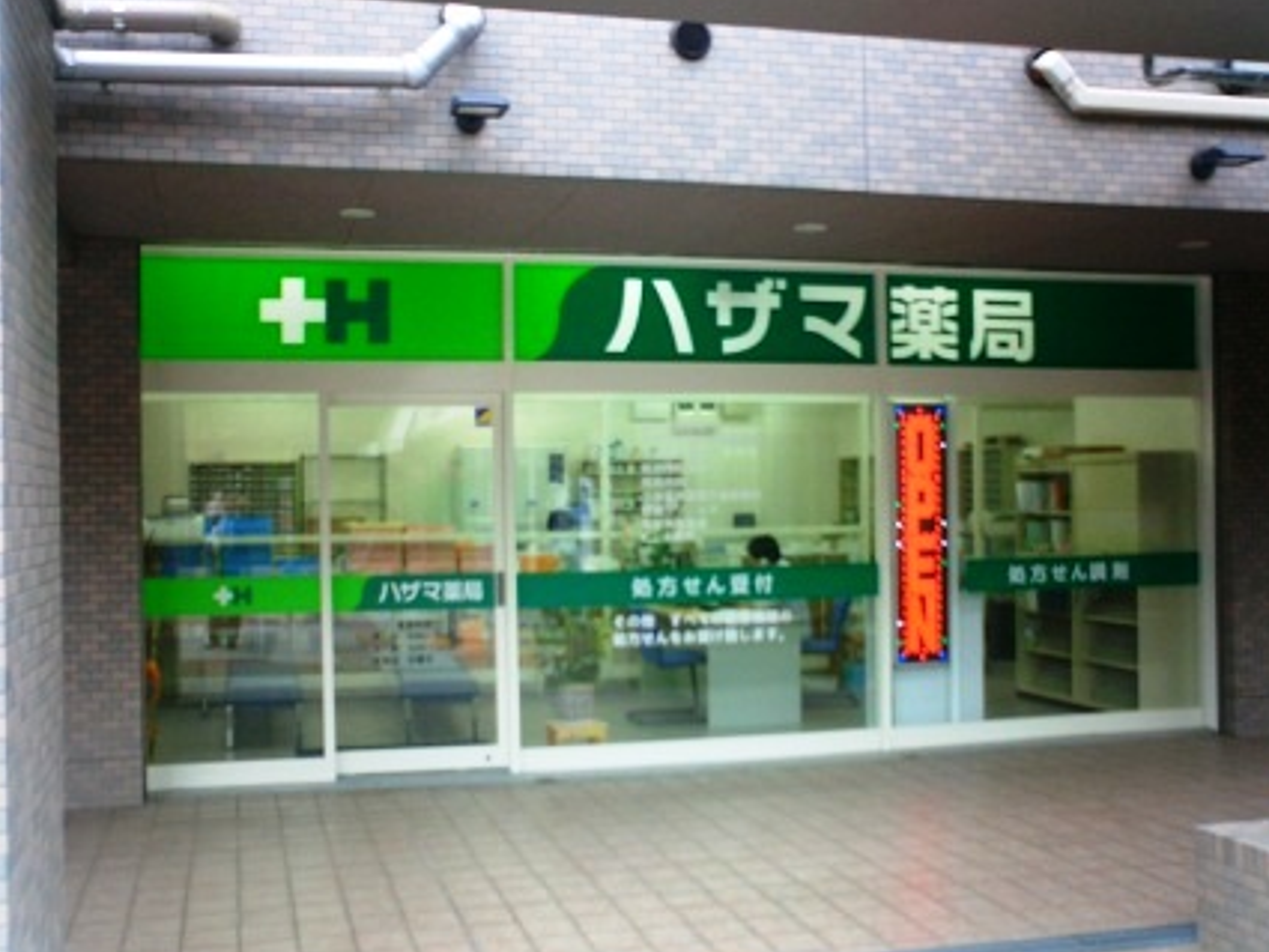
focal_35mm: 39
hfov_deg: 47.8
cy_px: 483
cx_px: 642
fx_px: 1430
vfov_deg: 36.8
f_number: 3.5
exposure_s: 1/80
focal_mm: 5.6
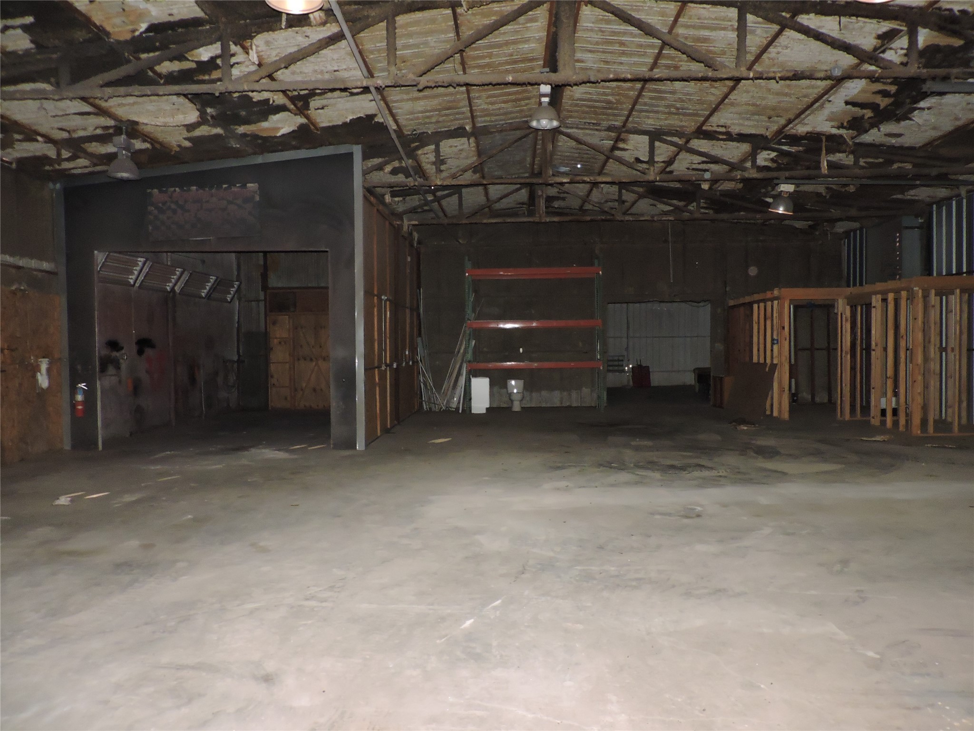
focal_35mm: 24
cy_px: 366
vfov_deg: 56.8
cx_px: 487
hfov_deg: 71.6
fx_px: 675
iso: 720
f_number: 3
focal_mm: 4.3
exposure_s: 1/30
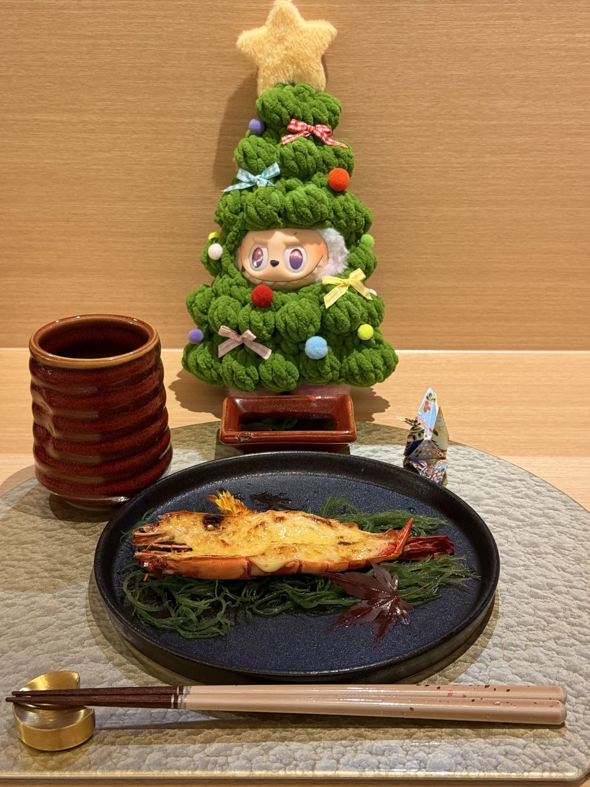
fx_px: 1091
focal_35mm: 48
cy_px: 394
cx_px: 295
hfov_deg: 30.3
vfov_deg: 39.7
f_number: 1.78
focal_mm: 6.76
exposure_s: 1/33
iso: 250
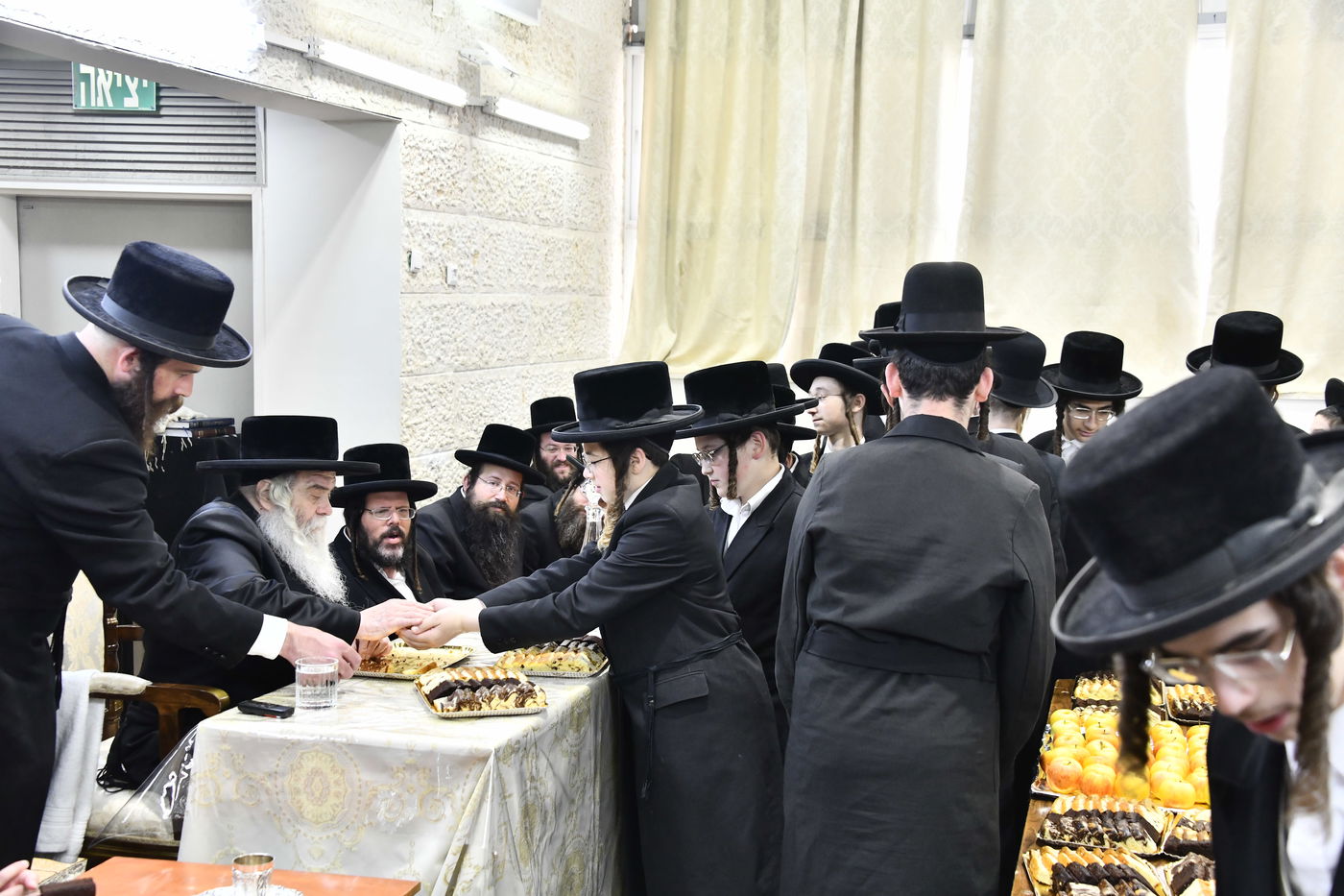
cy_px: 448
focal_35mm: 48
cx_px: 672
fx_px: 1792
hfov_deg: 41.1
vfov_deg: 28.1
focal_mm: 48
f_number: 5.6
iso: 1250
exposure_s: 1/160
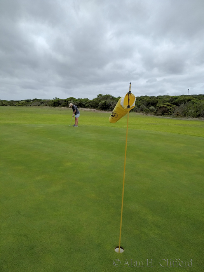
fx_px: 204
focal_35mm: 26
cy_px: 136
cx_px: 102
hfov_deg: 53.1
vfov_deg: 67.3
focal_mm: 3.8
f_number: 2.2
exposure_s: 1/1876
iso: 100
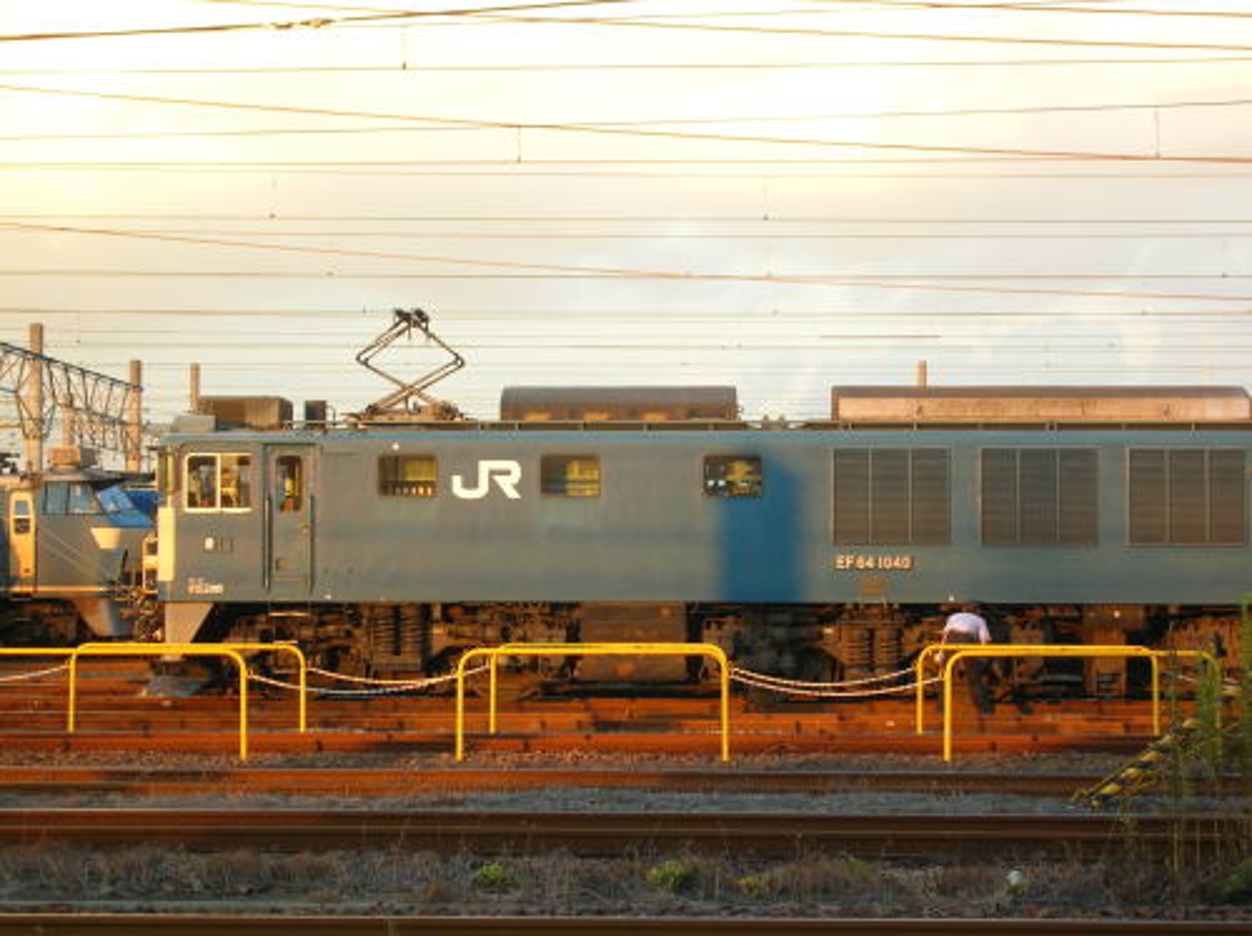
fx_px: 2674
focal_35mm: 74
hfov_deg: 26.4
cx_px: 626
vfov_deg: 19.9
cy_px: 468
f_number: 4
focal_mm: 12.3
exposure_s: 1/42.3
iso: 50
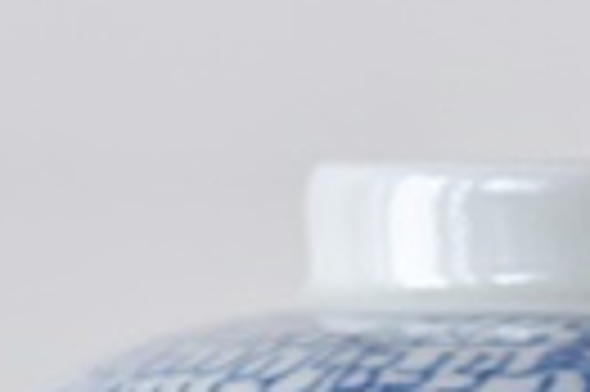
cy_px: 665
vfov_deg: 2.7
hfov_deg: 4.1
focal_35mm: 503
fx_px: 8234
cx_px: 725
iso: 400
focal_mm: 55
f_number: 5.6
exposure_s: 1/15
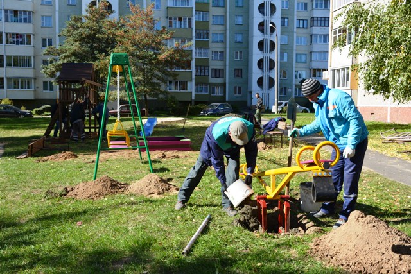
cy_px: 137
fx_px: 428
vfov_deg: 35.5
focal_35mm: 38
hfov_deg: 51.3
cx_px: 206
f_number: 8
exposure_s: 1/250
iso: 140
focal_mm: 25
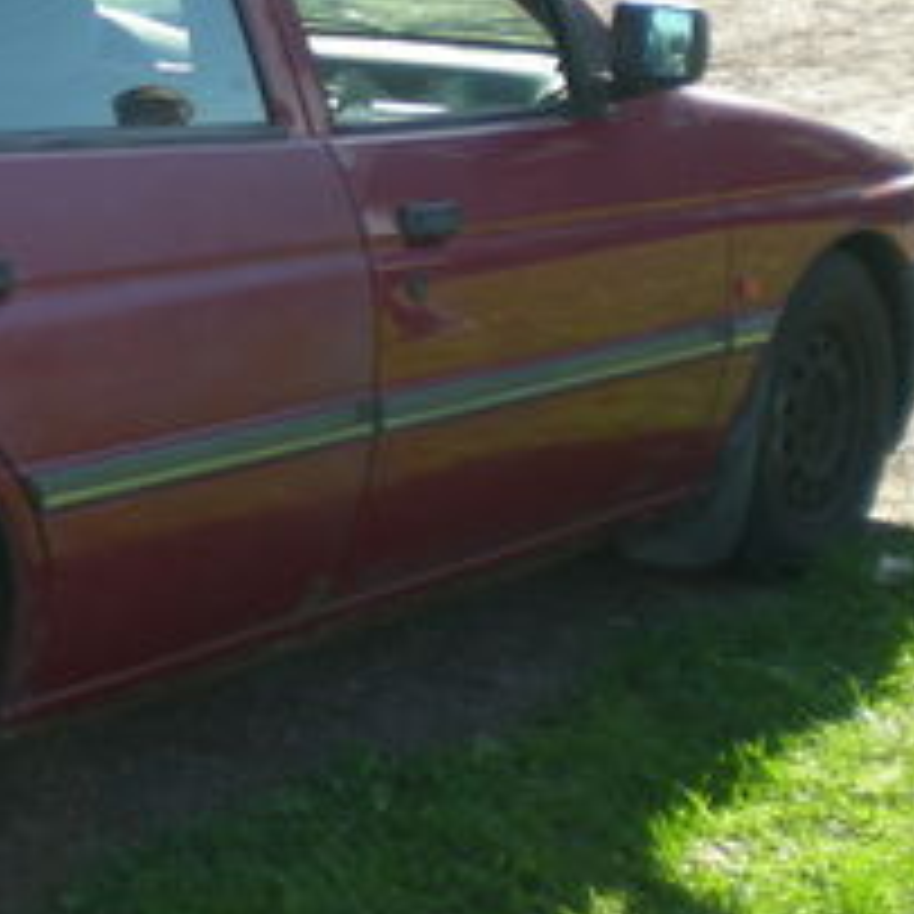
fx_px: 3167
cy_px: 270
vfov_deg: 16.4
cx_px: -149
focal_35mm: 106
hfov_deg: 15.9
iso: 50
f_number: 3.1
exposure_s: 1/196
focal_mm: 6.3
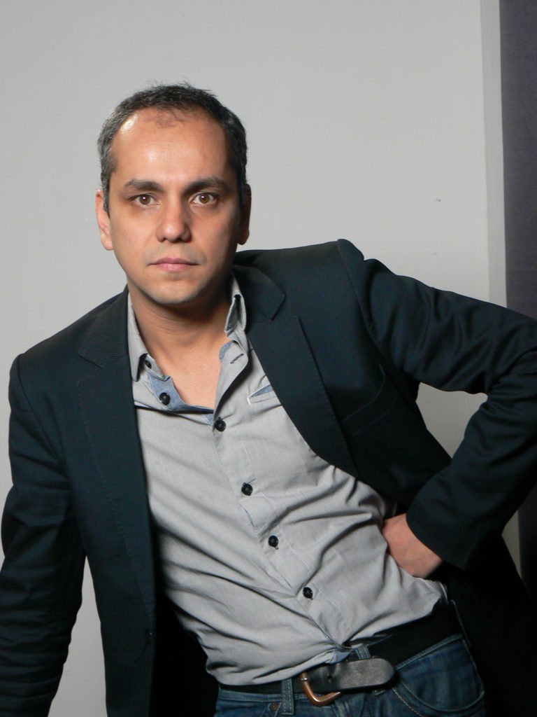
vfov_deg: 23.8
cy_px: 358
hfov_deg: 18.0
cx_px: 268
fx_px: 1696
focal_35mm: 82
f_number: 3.2
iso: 125
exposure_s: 1/30
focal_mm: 13.7
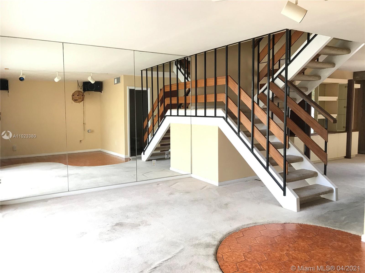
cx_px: 182
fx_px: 295
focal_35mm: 28
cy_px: 136
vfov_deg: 49.7
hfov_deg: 63.4
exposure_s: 1/30
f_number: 1.8
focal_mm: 3.99
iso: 25
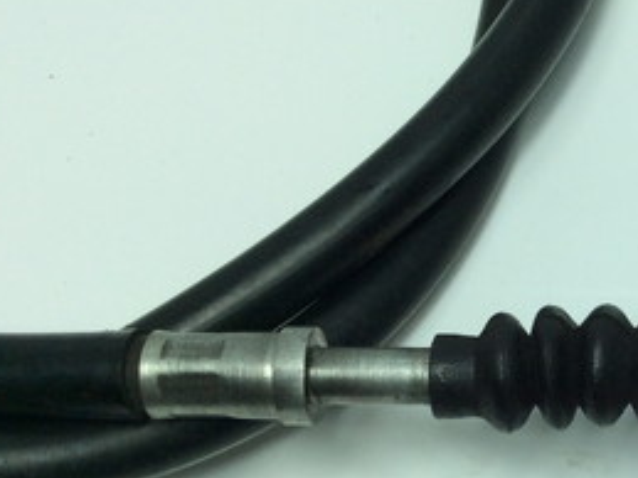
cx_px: 707
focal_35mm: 74
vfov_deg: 19.7
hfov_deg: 24.5
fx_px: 1363
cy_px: 360
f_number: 2.4
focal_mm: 3.3
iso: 32
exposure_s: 1/525
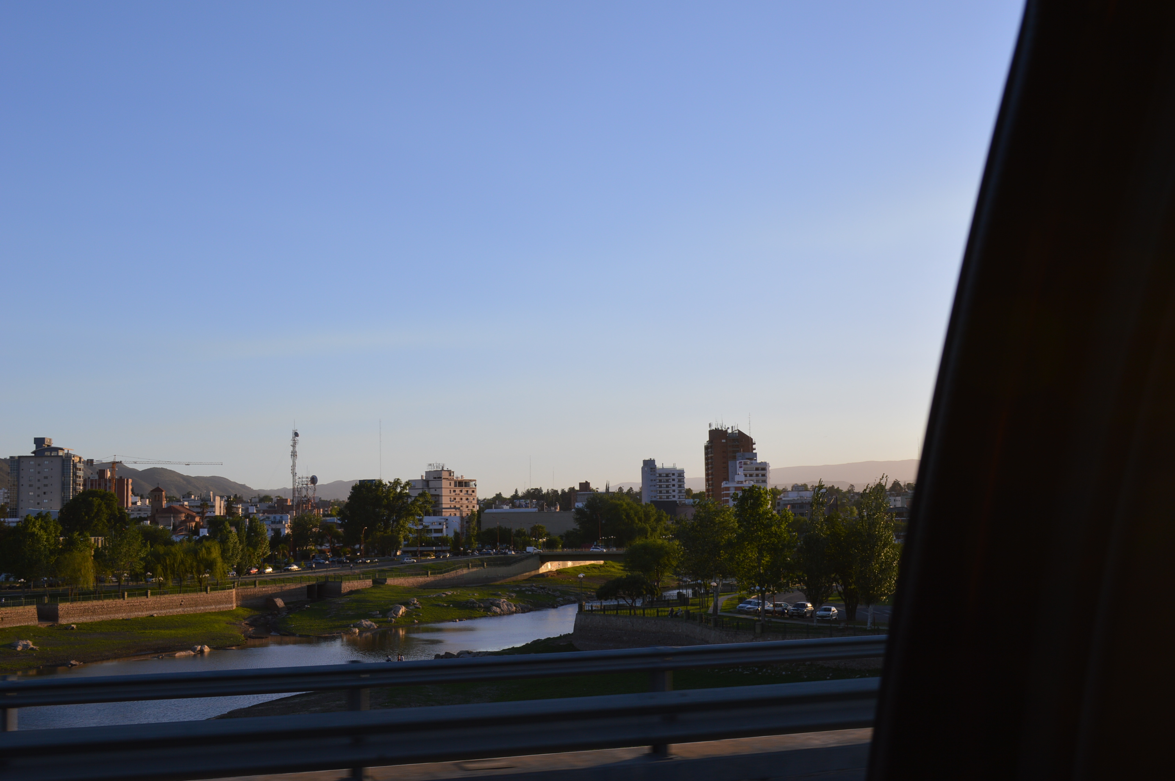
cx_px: 588
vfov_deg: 31.8
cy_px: 390
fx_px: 1370
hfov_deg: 46.4
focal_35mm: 42
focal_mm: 28
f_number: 7.1
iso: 100
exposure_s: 1/200
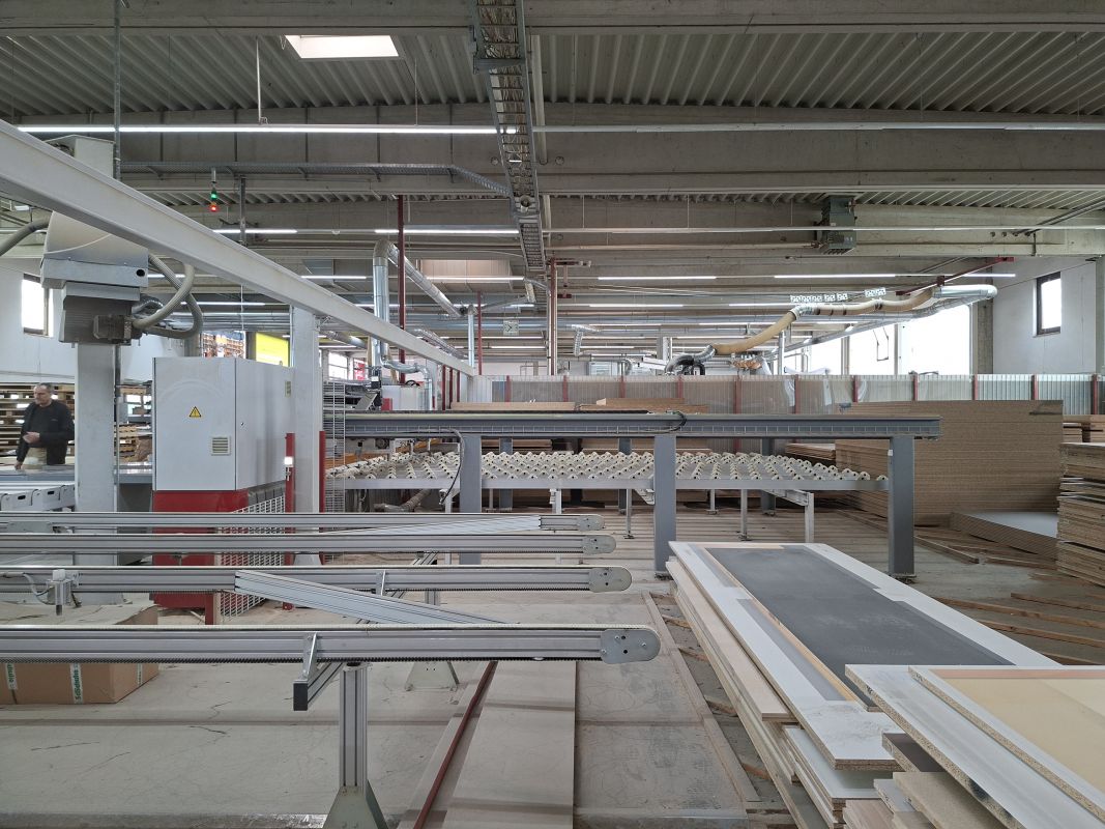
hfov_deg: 73.9
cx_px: 552
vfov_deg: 58.9
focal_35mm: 23
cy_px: 414
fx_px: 734
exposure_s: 1/100
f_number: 1.8
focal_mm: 5.54
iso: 50
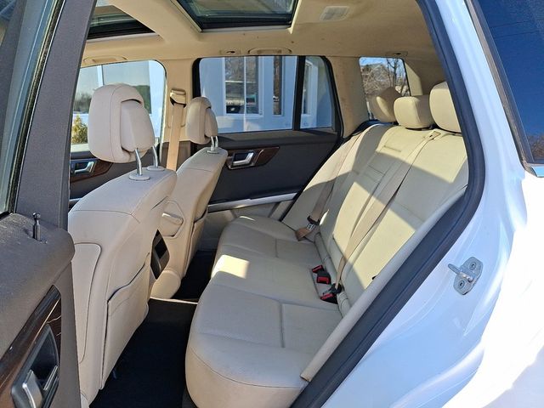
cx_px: 272
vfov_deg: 54.9
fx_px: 393
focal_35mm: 25
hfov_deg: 69.4
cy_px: 204
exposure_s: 1/435
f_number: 1.8
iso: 30
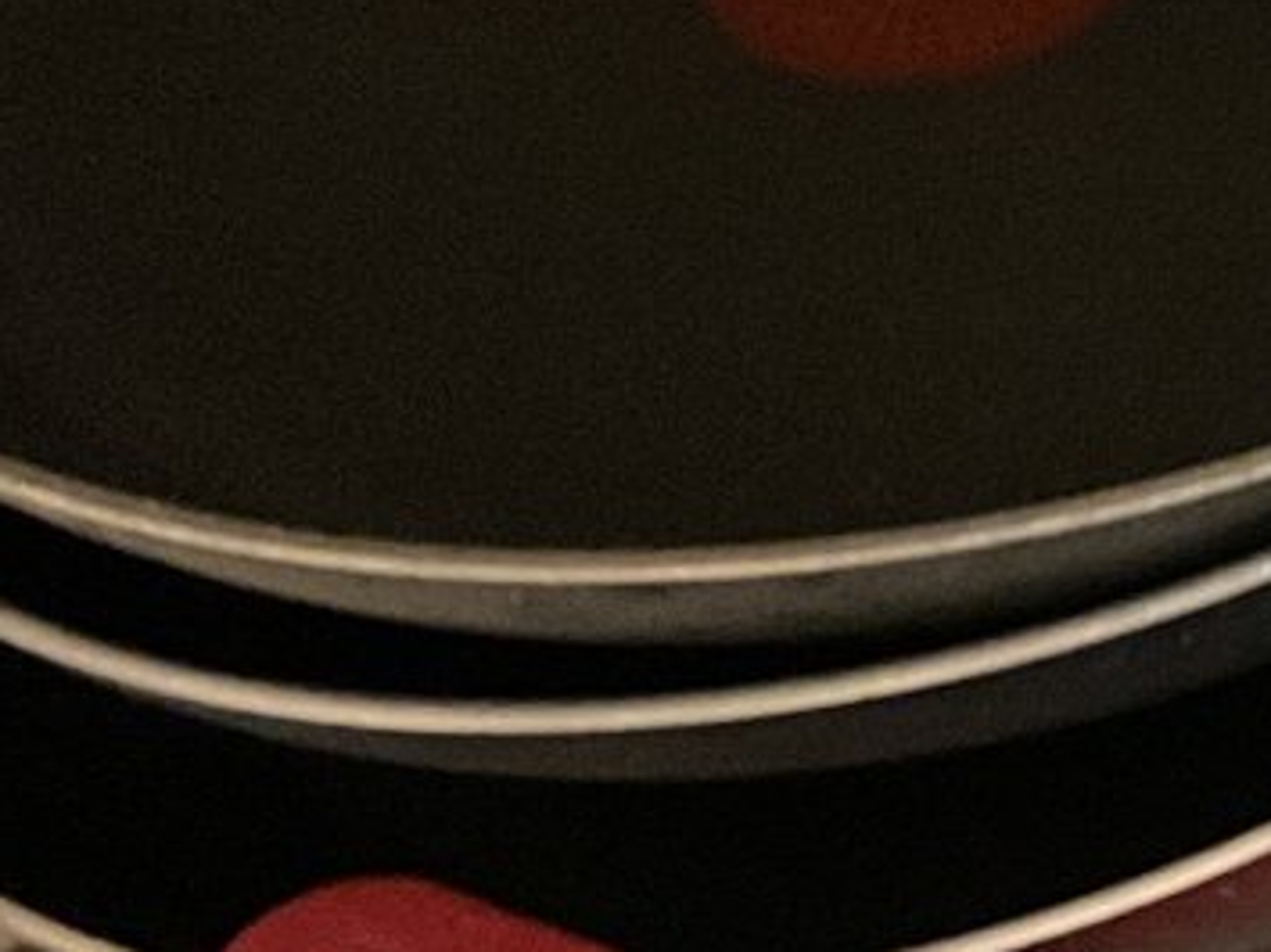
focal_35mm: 124
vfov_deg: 11.9
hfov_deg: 14.1
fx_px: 4550
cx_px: 2307
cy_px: 120
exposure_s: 1/24
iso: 500
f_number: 1.8
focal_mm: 3
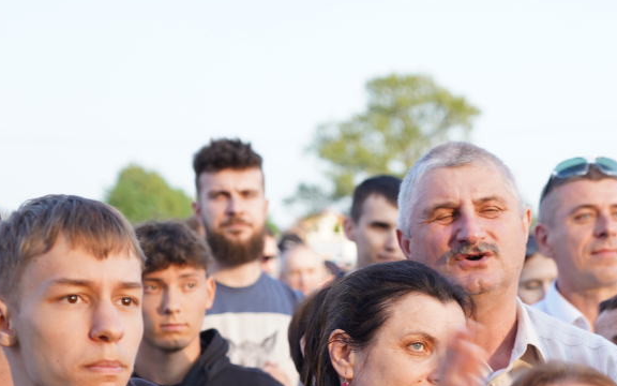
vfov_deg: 9.0
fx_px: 2438
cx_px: 481
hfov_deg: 14.4
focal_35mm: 145
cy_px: 399
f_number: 4.5
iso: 100
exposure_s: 1/100
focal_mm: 63
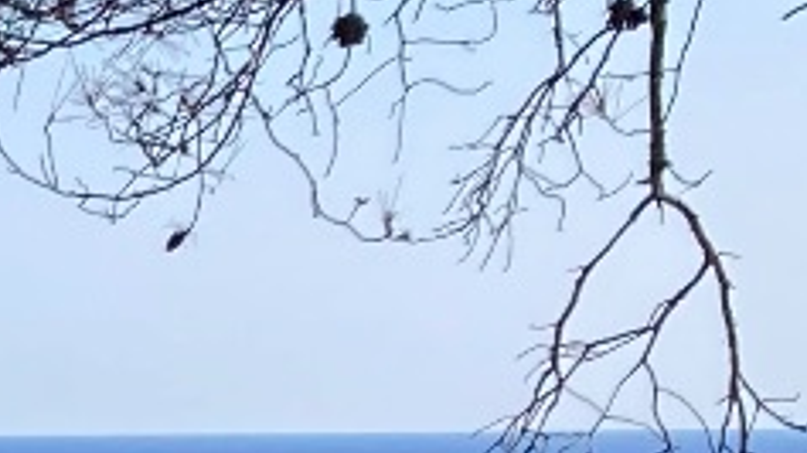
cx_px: -1570
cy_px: 1110
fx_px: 4406
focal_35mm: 206
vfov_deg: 5.7
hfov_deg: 8.7
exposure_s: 1/1621
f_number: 1.8
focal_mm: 3.99
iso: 20
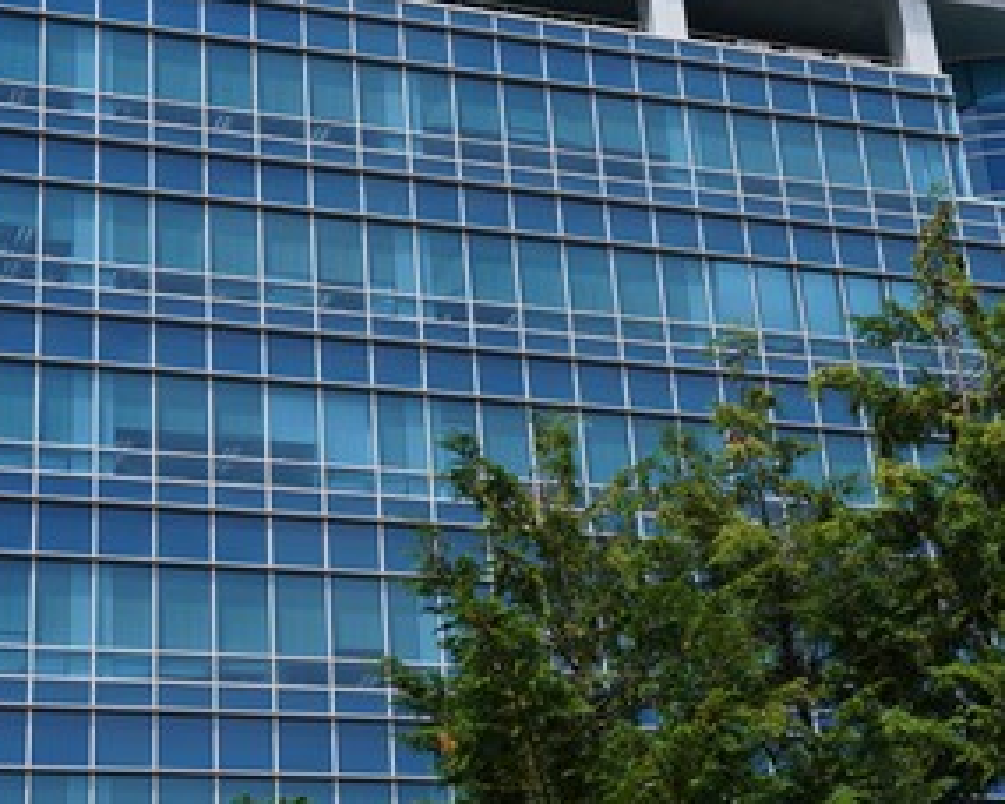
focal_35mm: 89
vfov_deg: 17.1
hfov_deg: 21.5
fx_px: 2647
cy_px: 141
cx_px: 610
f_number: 6.3
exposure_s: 1/800
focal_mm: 45
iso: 200
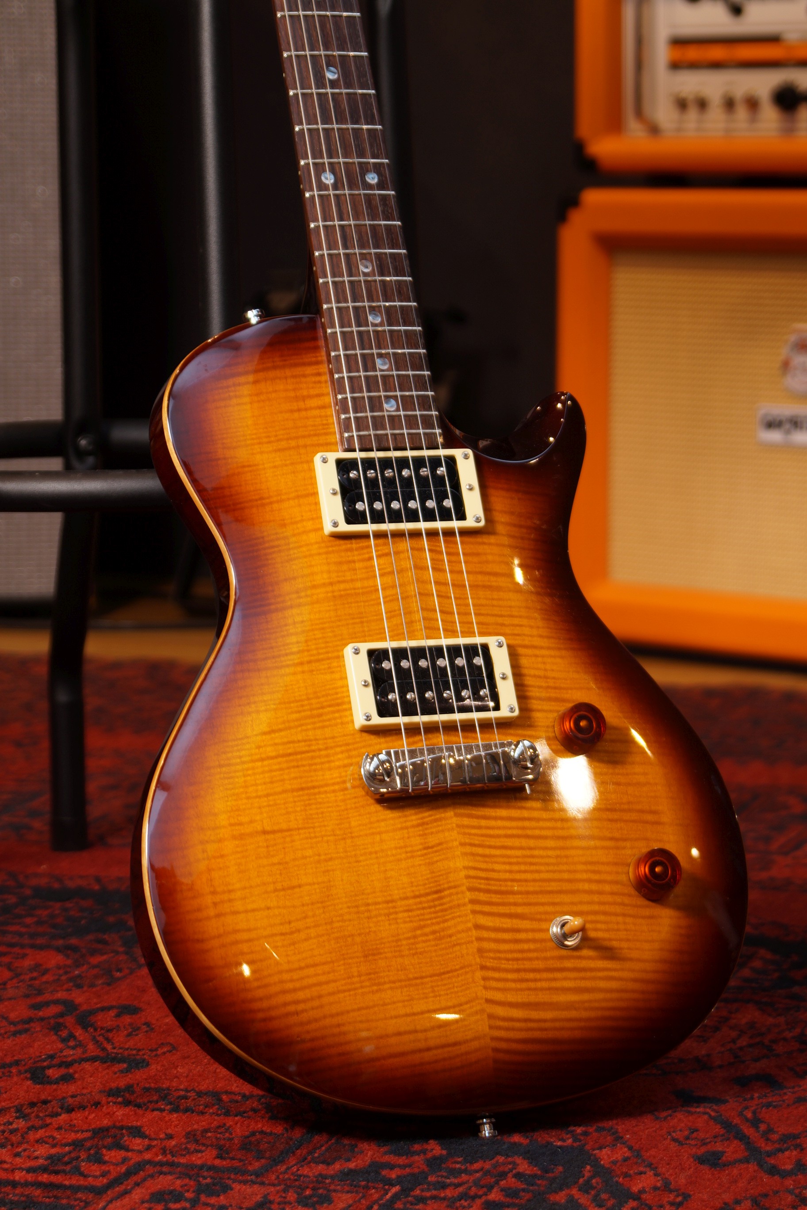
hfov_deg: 13.0
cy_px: 605
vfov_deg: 19.5
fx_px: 3530
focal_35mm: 105
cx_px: 404
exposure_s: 1/10
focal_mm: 70
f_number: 5
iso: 100
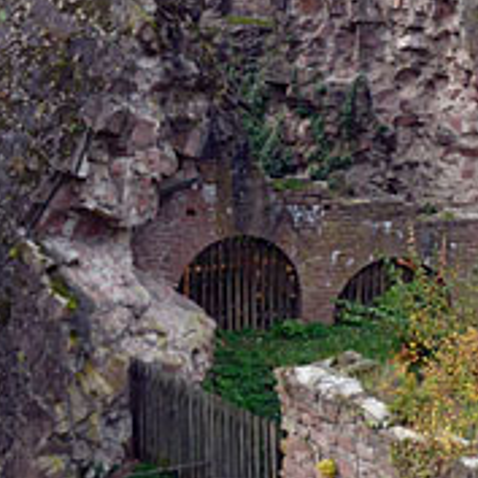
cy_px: 16
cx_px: 311
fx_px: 1359
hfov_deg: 19.9
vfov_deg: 19.4
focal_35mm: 87
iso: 80
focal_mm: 4.7
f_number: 3.4
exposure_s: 1/60
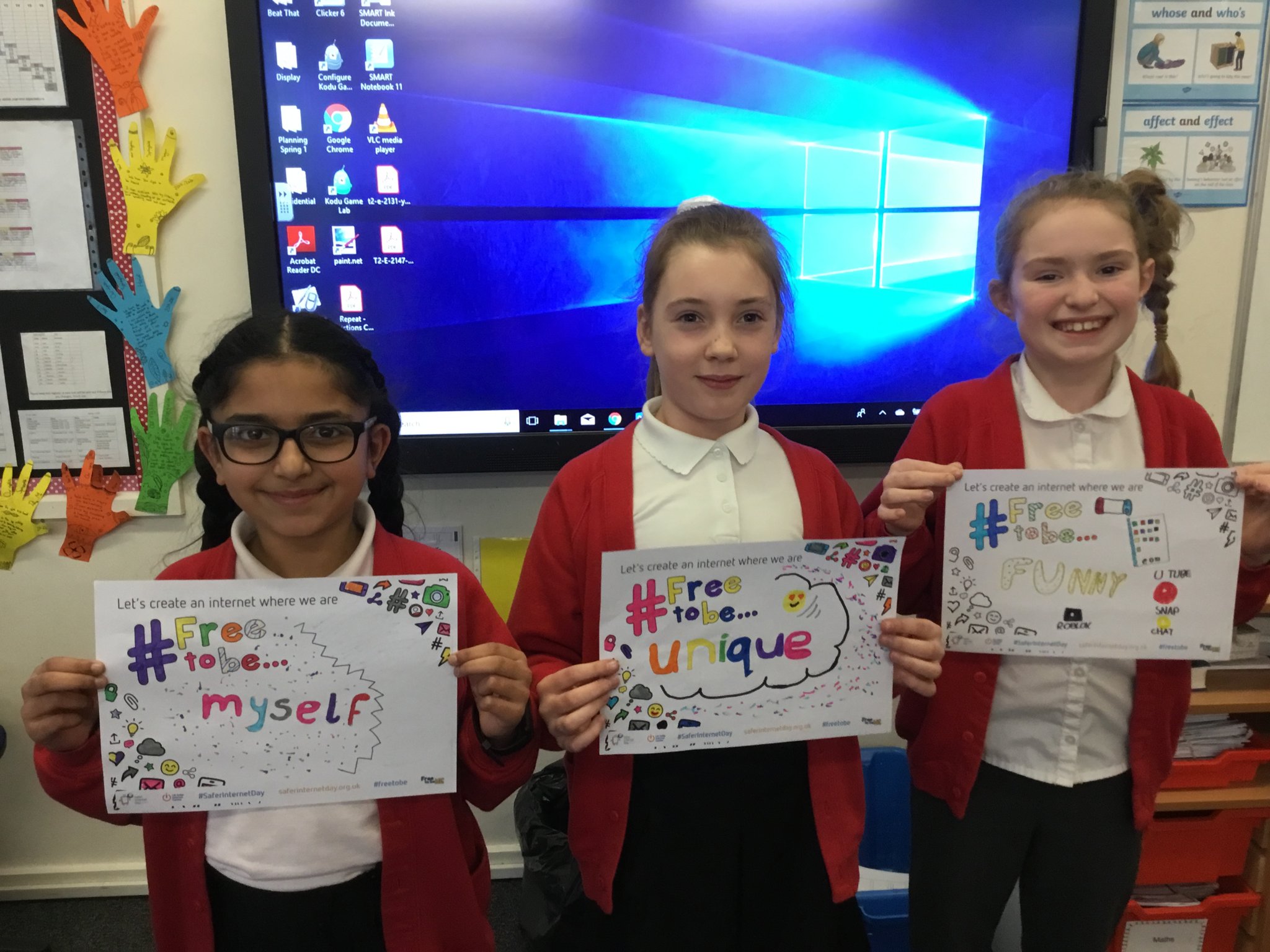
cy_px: 476
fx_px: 1137
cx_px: 635
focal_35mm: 31
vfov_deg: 45.4
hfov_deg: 58.4
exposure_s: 1/33
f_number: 2.4
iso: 125
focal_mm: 3.3
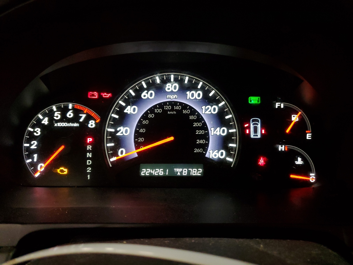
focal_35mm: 26
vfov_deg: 53.1
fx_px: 265
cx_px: 176
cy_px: 132
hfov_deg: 67.3
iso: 282
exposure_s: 1/60.2
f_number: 1.5
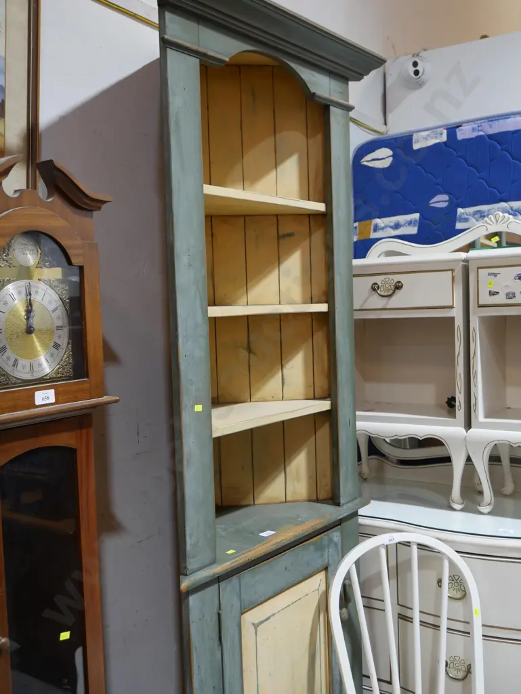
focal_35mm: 38
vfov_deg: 49.0
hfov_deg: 37.8
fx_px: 762
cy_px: 347
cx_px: 260
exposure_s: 1/60
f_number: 4.1
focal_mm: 19
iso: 500
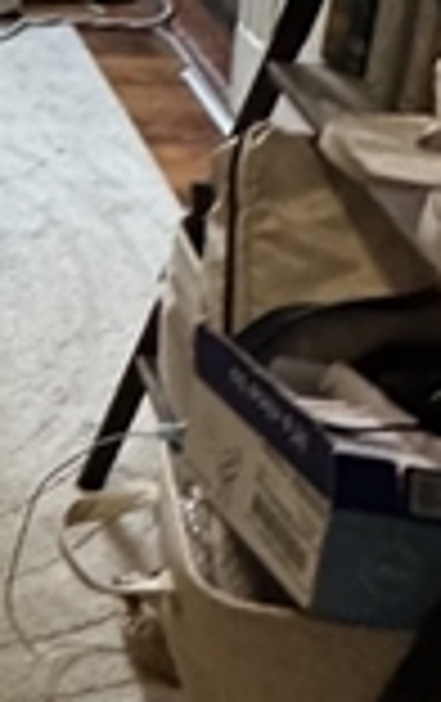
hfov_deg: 12.8
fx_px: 1399
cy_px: -180
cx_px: -675
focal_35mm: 73
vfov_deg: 24.9
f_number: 2.2
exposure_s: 1/60
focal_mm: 2.22
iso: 500
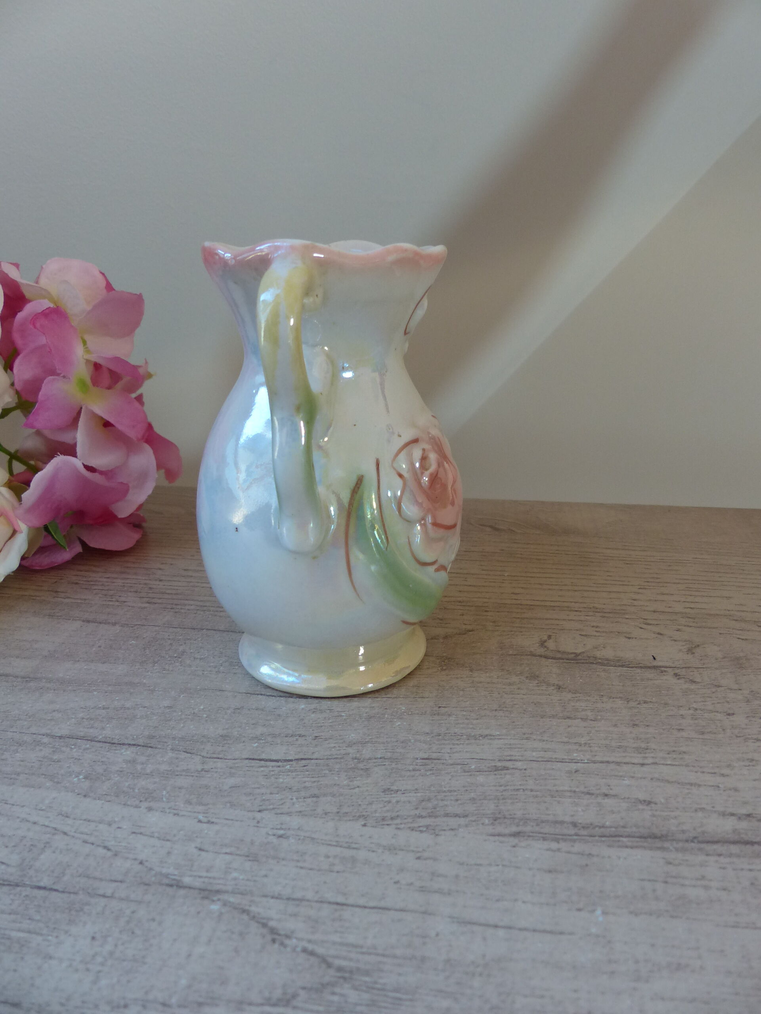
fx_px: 762
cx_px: 380
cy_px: 507
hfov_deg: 53.1
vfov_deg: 67.3
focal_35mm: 26
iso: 200
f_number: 2.8
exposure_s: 1/60
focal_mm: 4.5
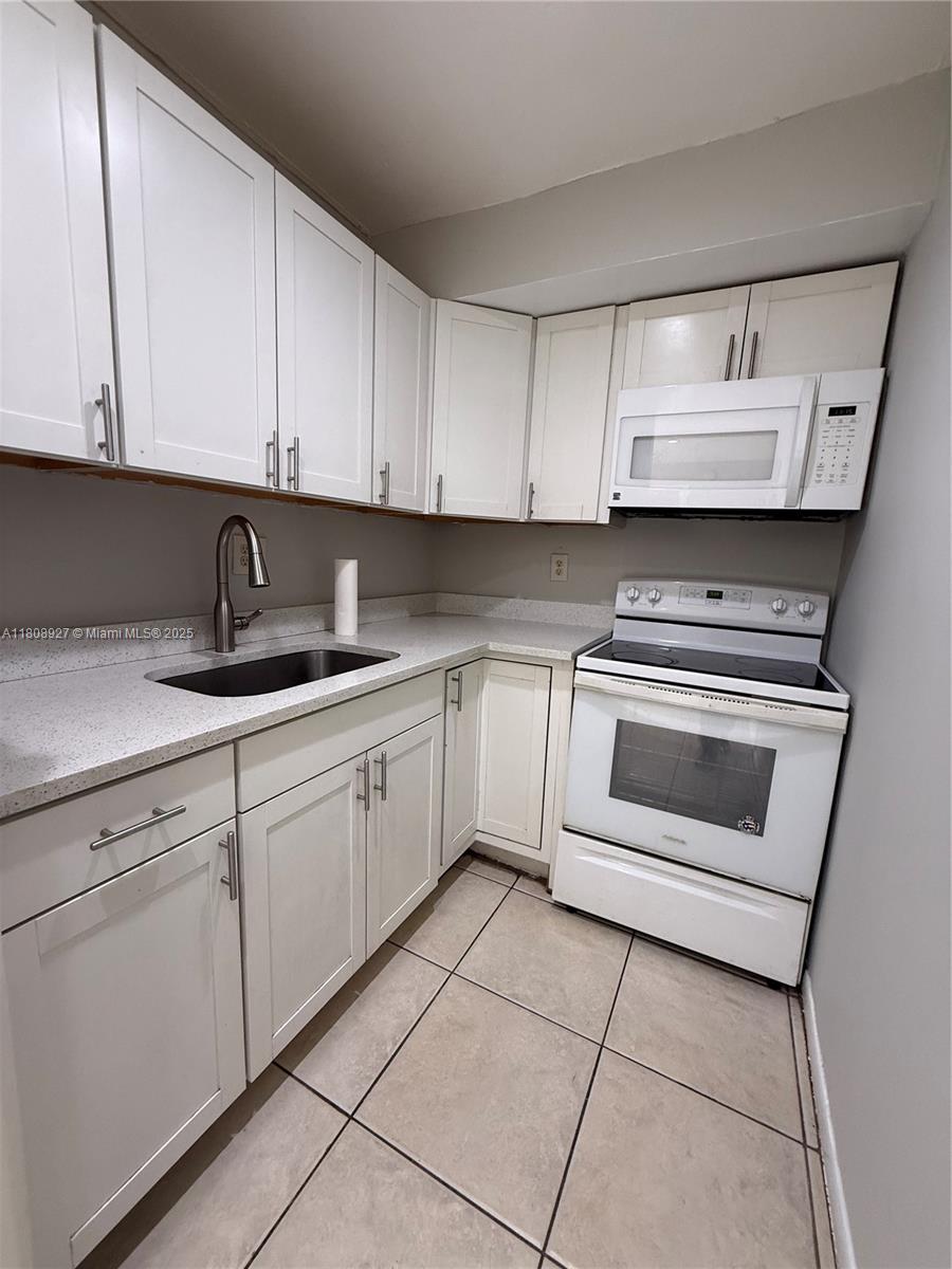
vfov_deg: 102.1
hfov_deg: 85.7
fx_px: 513
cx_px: 476
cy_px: 634
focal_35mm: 14
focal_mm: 2.22
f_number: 2.2
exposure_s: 1/99
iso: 200
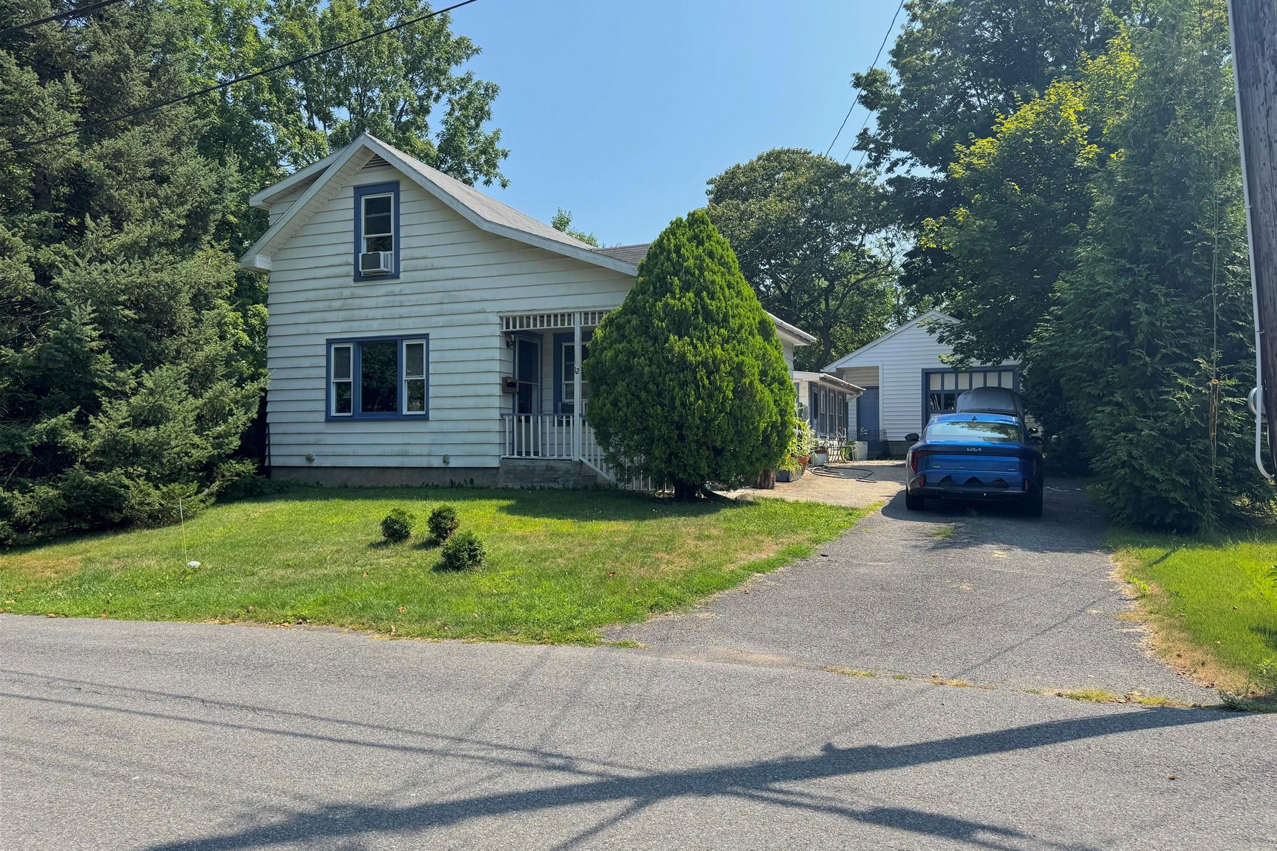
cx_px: 639
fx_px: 887
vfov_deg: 51.3
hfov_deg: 71.5
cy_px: 421
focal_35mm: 25
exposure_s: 1/2959
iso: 80
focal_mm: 6.76
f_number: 1.78
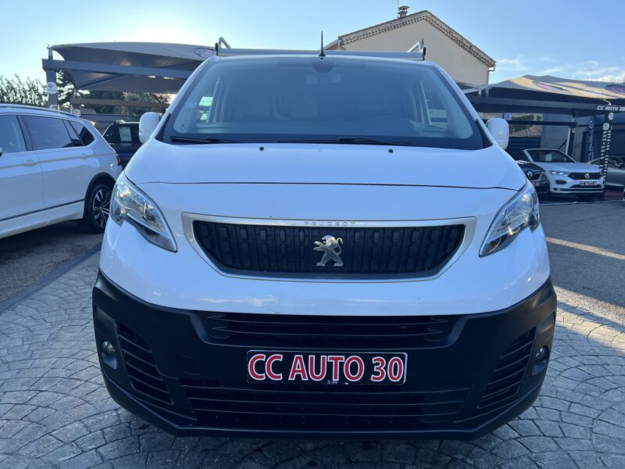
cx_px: 312
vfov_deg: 53.1
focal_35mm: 26
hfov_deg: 67.3
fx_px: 469
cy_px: 234
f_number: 1.5
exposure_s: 1/859
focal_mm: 5.7
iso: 50
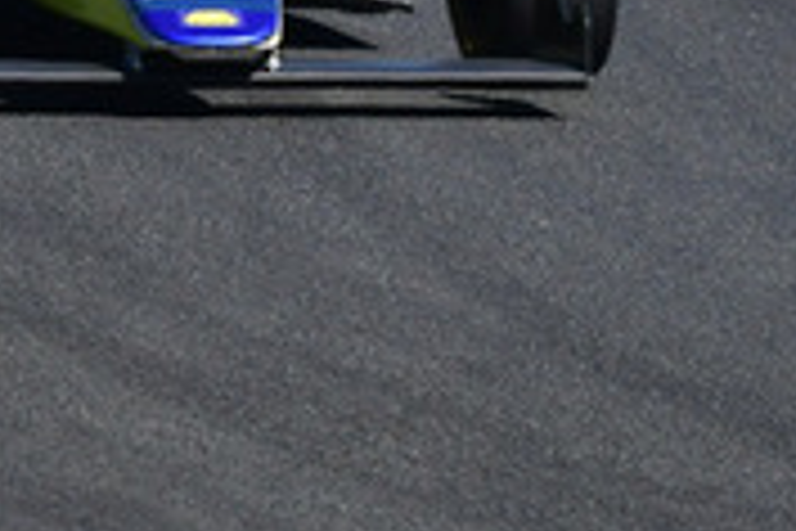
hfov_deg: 1.2
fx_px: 37564
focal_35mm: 1699
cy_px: -526
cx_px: 342
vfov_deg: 0.8
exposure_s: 1/640
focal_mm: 250
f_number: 11
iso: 500
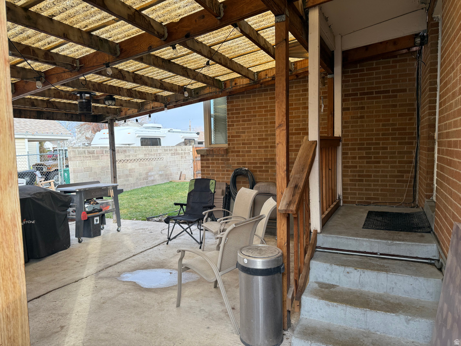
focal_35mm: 24
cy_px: 173
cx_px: 230
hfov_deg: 71.6
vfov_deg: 56.8
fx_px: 320
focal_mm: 6.76
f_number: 1.78
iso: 100
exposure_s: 1/304
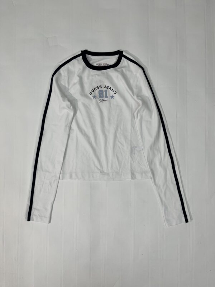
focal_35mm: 26
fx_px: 215
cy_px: 144
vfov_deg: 67.3
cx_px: 108
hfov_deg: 53.1
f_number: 1.6
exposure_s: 1/100
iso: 40
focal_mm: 5.1
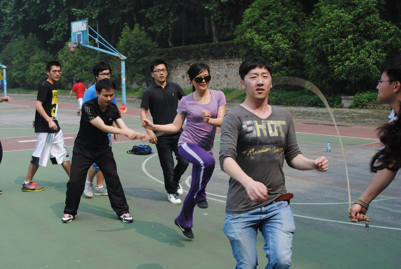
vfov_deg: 25.8
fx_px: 585
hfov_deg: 37.8
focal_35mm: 52
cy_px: 134
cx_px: 200
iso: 100
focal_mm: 35
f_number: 7.1
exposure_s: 1/200
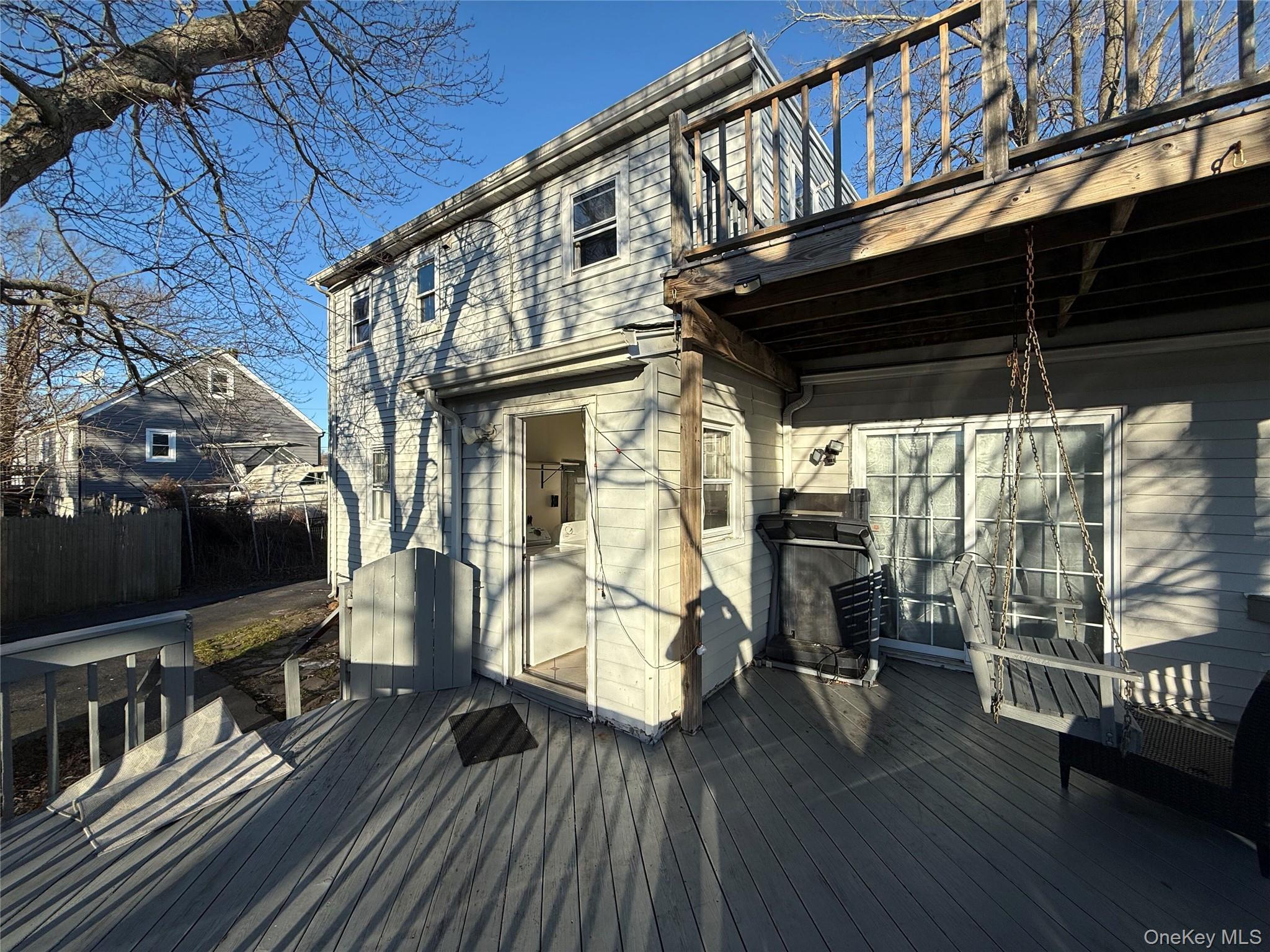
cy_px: 476
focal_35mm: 14
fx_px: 514
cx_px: 635
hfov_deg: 102.1
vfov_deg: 85.7
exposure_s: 1/1745
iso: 50
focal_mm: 2.22
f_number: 2.2
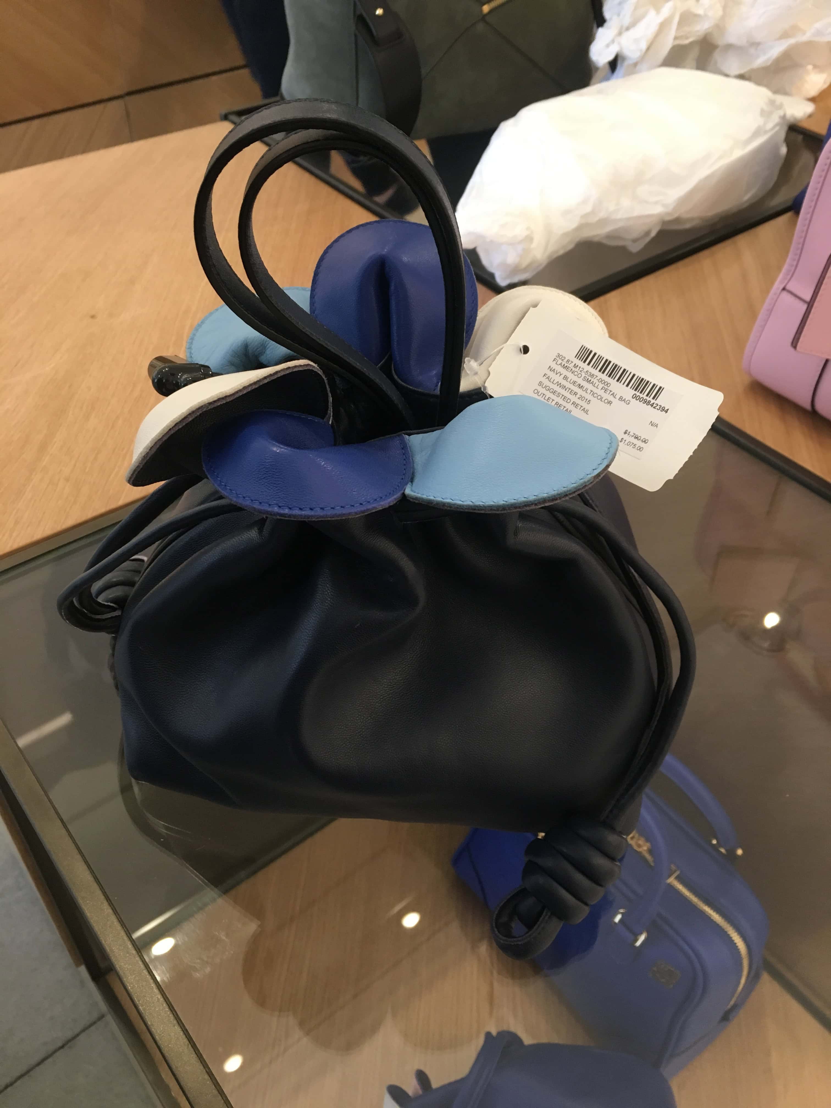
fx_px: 928
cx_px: 416
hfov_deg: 48.2
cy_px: 554
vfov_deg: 61.7
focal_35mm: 29
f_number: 2.2
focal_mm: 4.2
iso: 100
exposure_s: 1/30
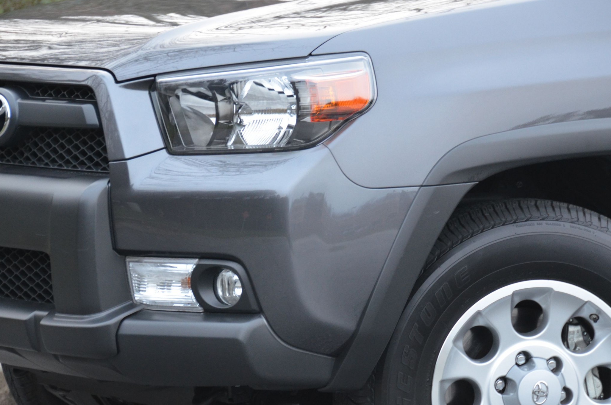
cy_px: 230
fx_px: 4177
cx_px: 307
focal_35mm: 247
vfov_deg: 5.5
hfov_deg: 8.4
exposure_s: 1/30
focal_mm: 135
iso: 1600
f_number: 5.6
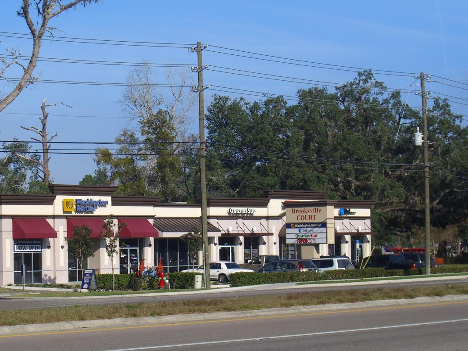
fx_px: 1379
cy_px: 168
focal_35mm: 102
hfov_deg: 19.2
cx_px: 177
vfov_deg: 14.5
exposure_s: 1/125
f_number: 11.2
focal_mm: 14.2
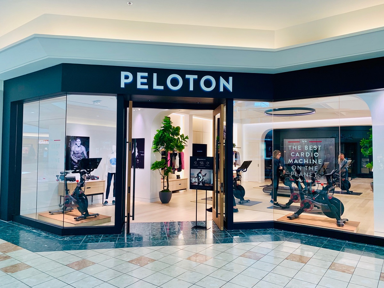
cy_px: 144
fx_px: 288
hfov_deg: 67.3
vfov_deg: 53.1
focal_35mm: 26
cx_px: 192
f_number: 1.8
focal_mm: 4.25
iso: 80
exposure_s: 1/120
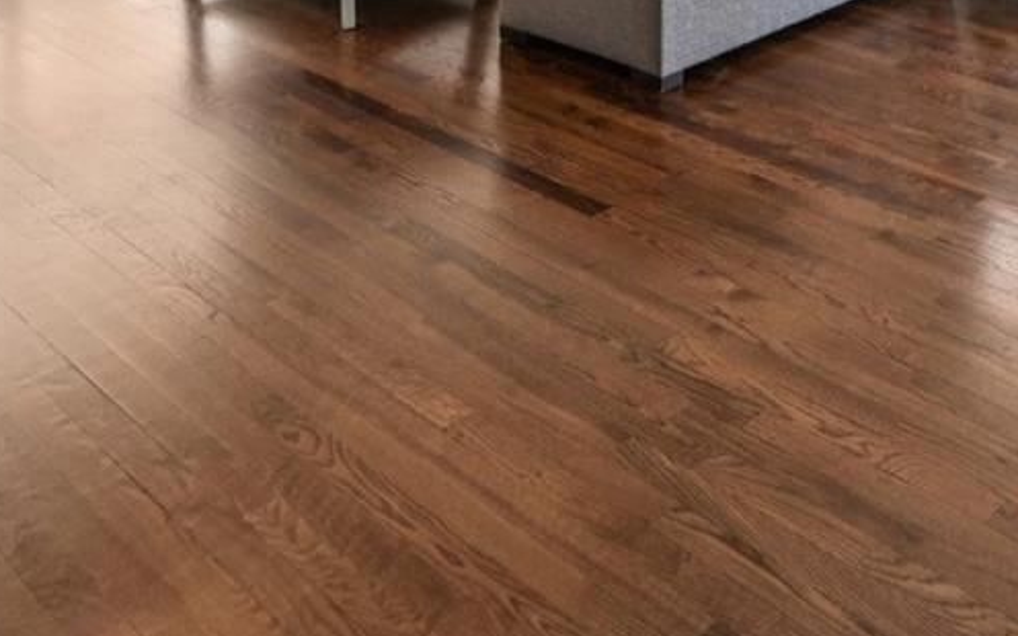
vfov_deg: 21.4
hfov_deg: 39.6
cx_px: 956
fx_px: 1276
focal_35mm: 46
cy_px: -423
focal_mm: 14
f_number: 8
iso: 400
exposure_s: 1/15
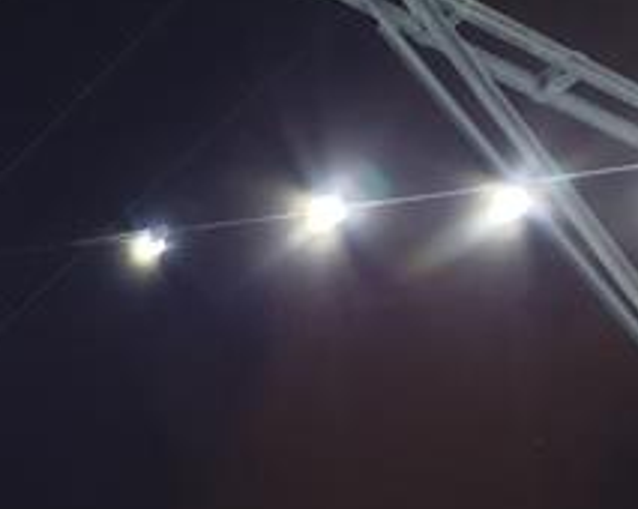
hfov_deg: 13.5
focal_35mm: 122
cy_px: 985
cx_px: -647
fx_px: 2302
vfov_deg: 11.5
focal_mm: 4.3
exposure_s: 1/14
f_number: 1.5
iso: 250
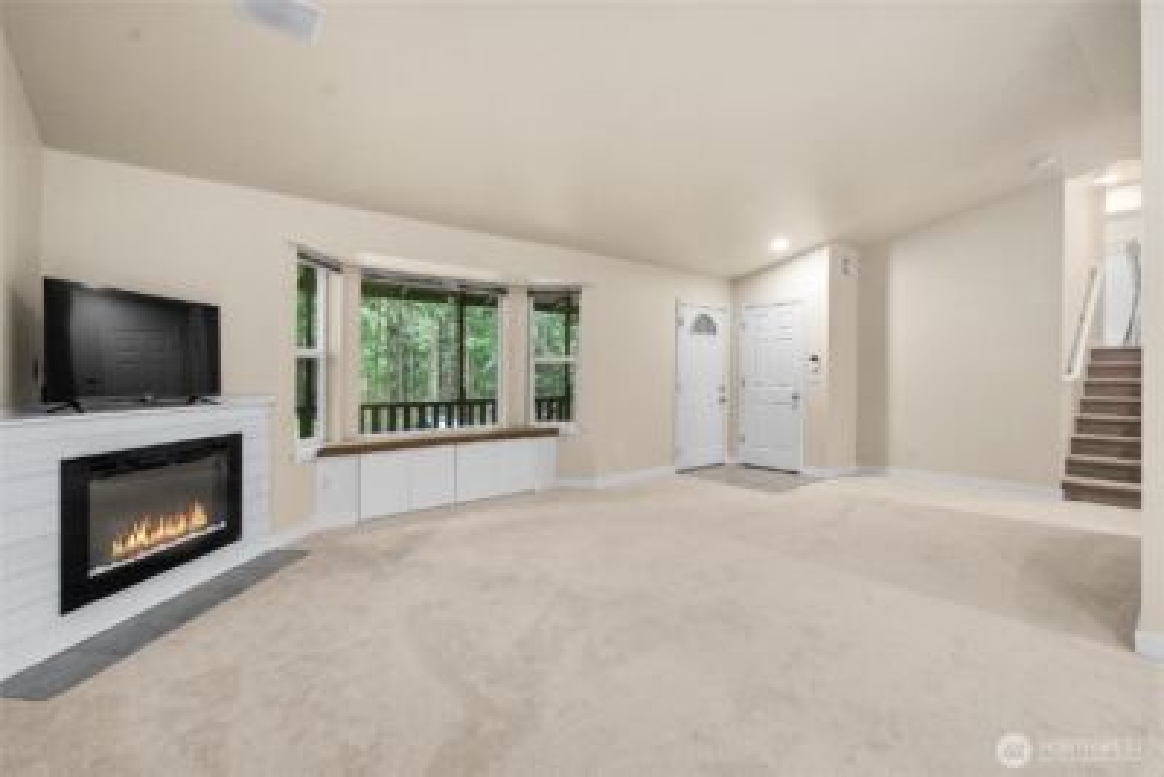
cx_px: 582
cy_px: 388
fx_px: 453
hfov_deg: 104.2
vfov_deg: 81.3
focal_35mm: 14
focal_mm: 14
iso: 500
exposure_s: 1/60
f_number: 7.1
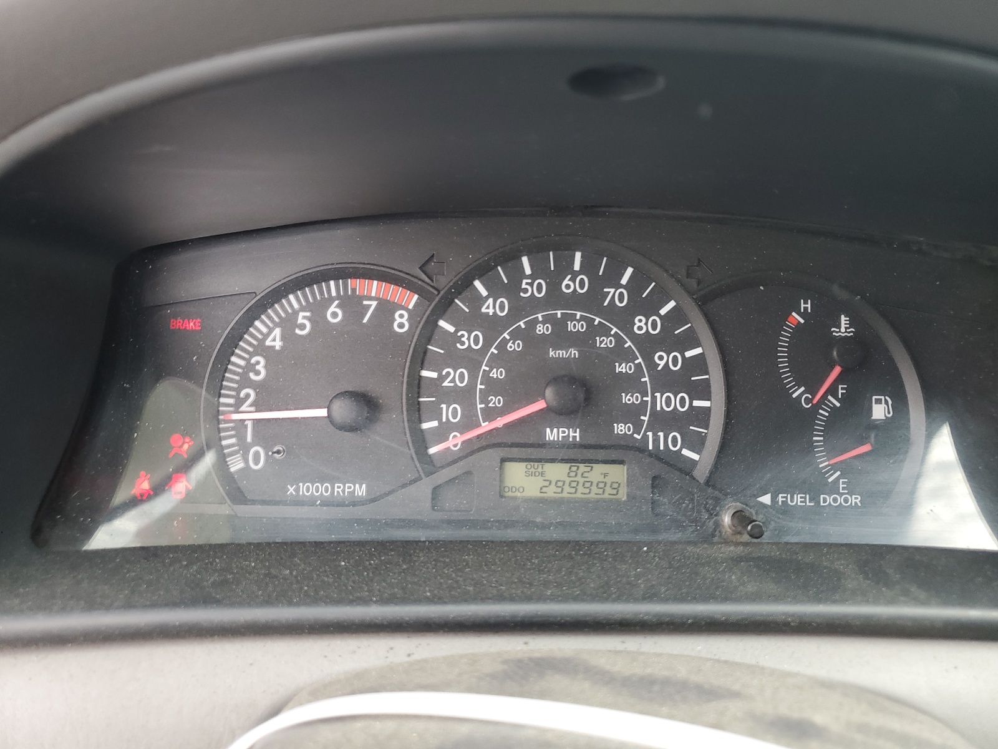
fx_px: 750
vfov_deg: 53.1
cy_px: 374
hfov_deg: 67.3
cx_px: 499
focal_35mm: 26
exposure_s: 1/100
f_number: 1.5
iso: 56
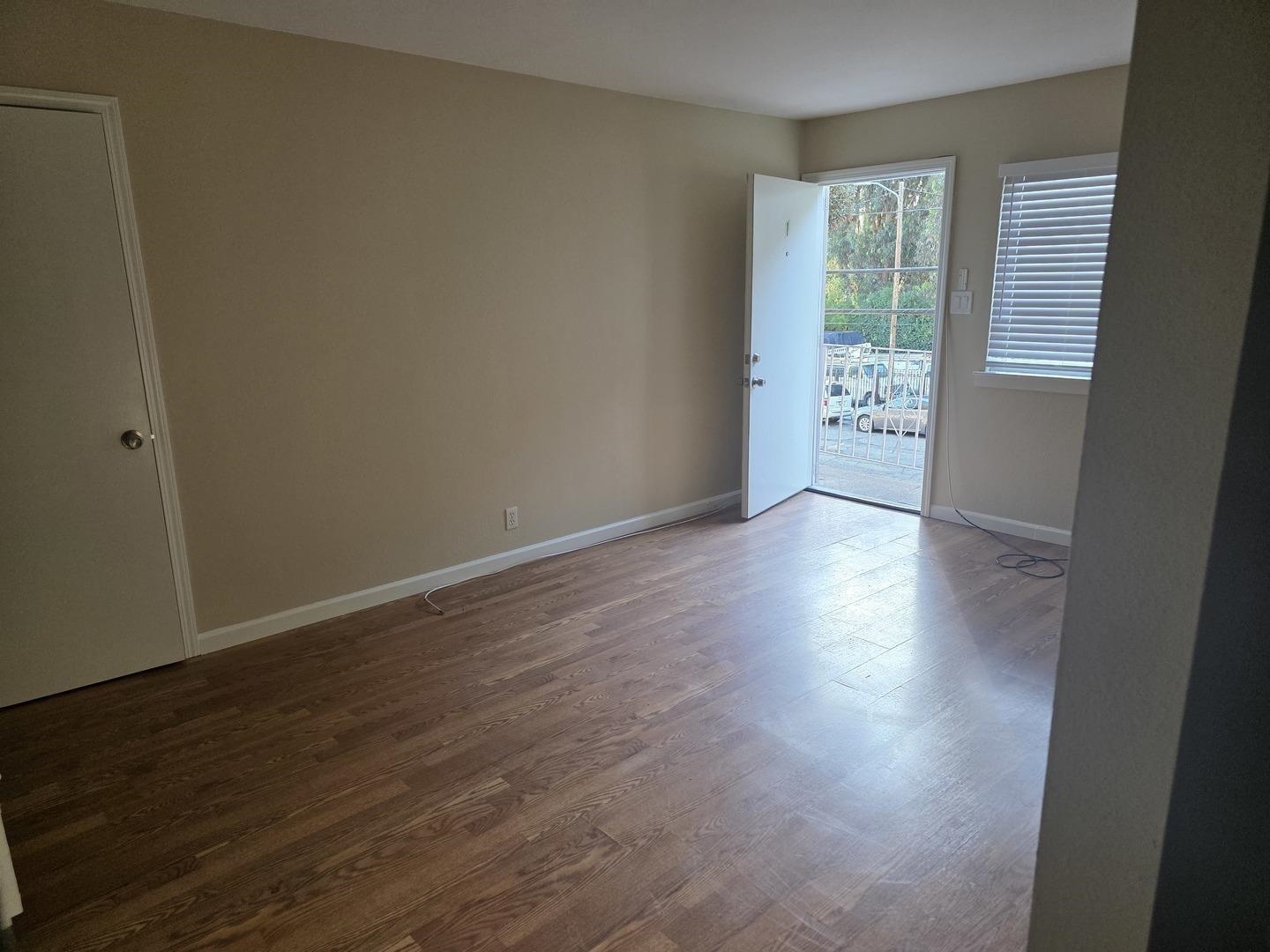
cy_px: 476
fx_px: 844
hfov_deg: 73.9
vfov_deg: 58.9
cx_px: 635
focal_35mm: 23
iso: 200
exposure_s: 1/120
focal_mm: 6.3
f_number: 1.7
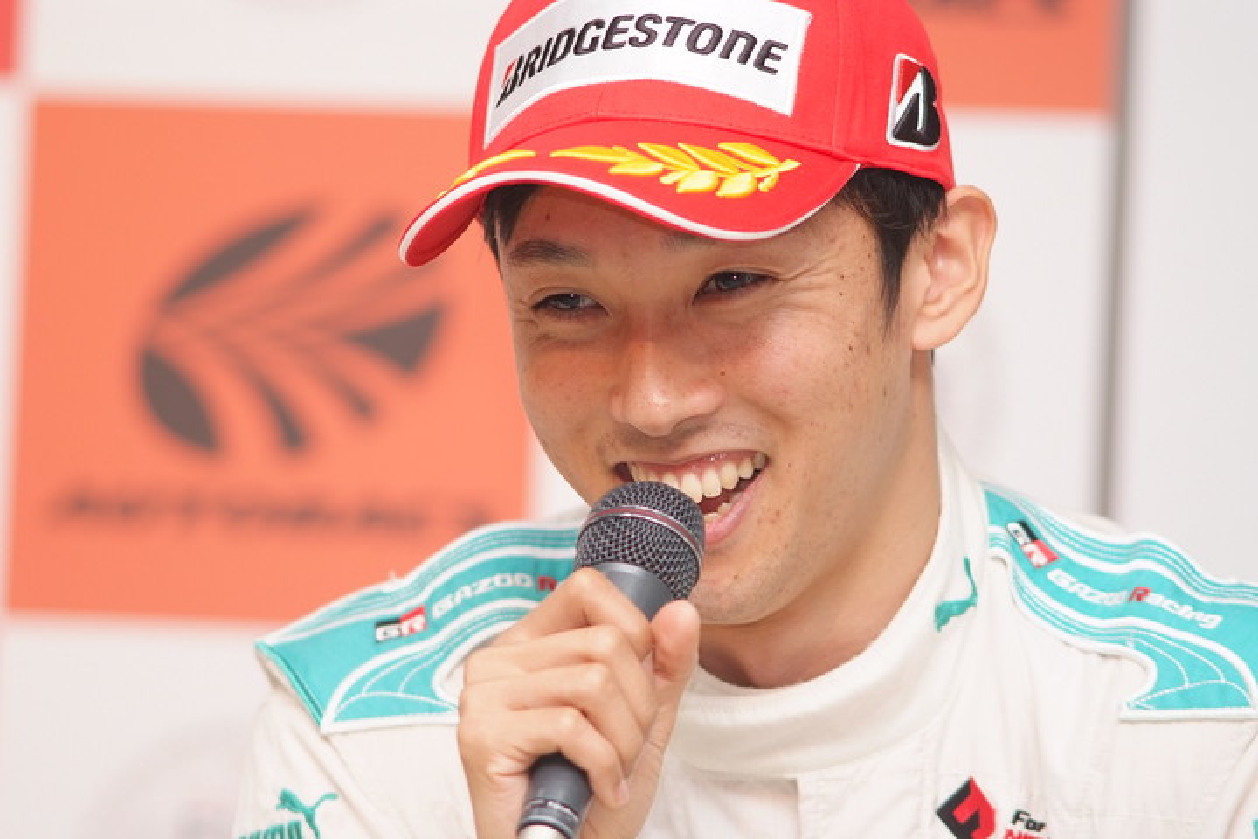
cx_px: 629
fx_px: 9434
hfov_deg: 7.6
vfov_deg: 5.1
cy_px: 420
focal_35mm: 270
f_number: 2.8
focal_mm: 180
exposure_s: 1/125
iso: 400
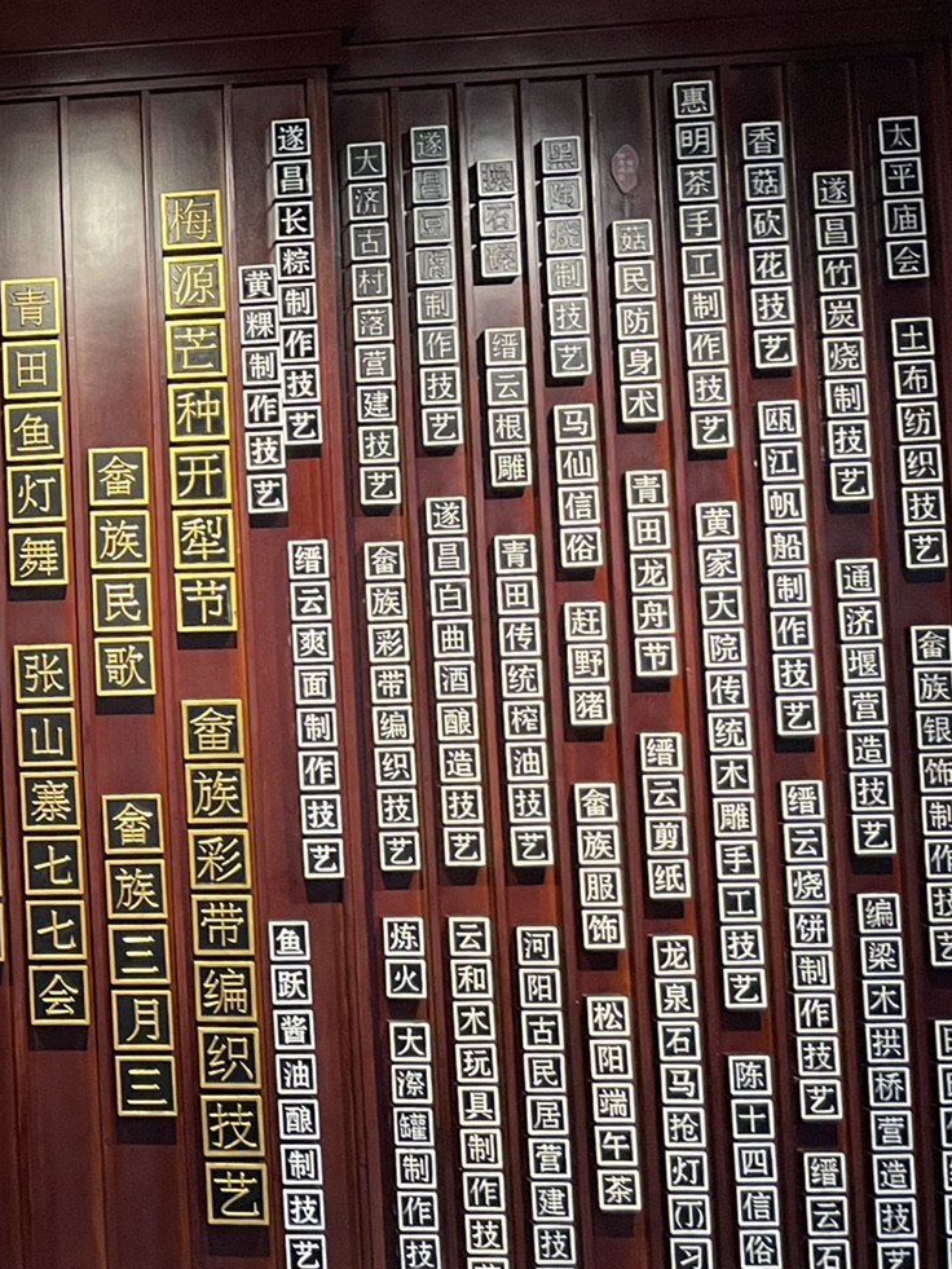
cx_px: -265
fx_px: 1943
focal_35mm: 53
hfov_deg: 24.3
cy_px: 599
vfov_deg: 36.2
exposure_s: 1/50
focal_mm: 4.2
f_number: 1.6
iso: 320
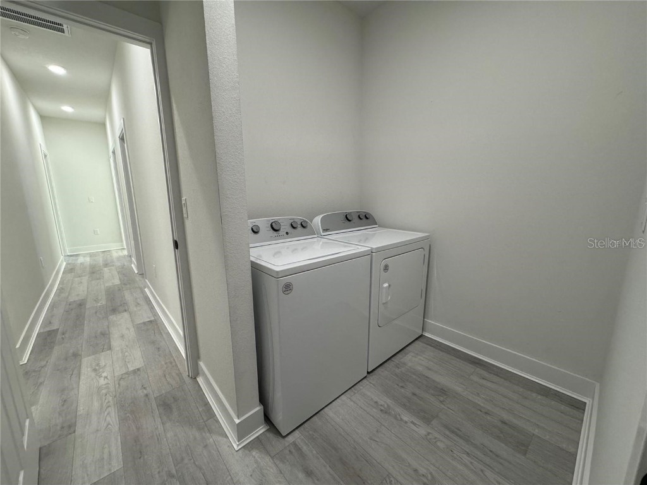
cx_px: 324
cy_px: 242
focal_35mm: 14
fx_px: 262
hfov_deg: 102.1
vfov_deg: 85.7
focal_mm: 2.22
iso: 250
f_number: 2.2
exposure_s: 1/120
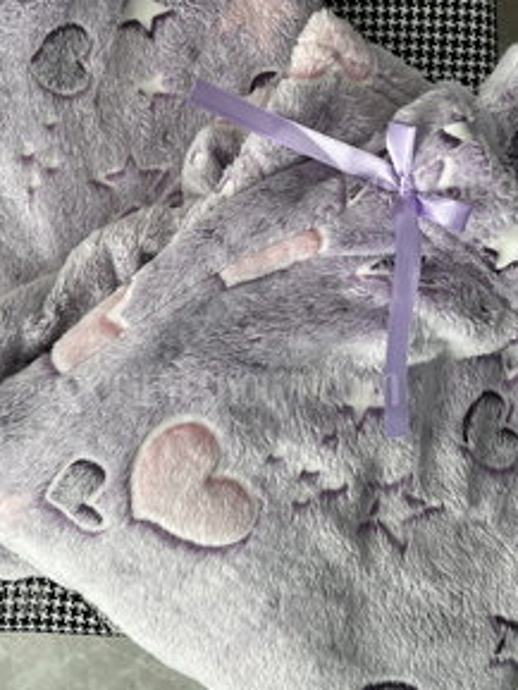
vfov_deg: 38.6
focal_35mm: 48
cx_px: 165
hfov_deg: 30.0
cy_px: 175
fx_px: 957
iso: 80
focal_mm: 5.1
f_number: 1.6
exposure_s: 1/121
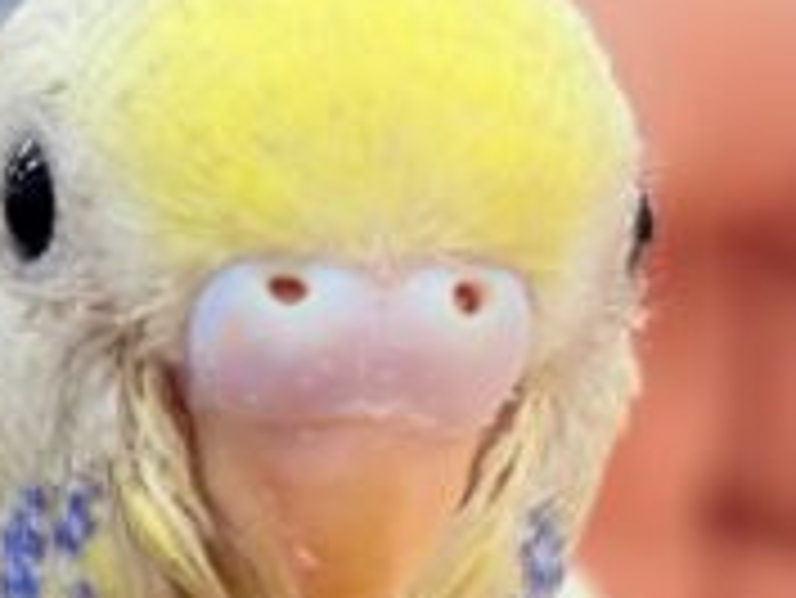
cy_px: 773
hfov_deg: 10.4
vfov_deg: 7.8
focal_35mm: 188
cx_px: 40
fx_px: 4326
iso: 50
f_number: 1.6
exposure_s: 1/106
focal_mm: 5.96
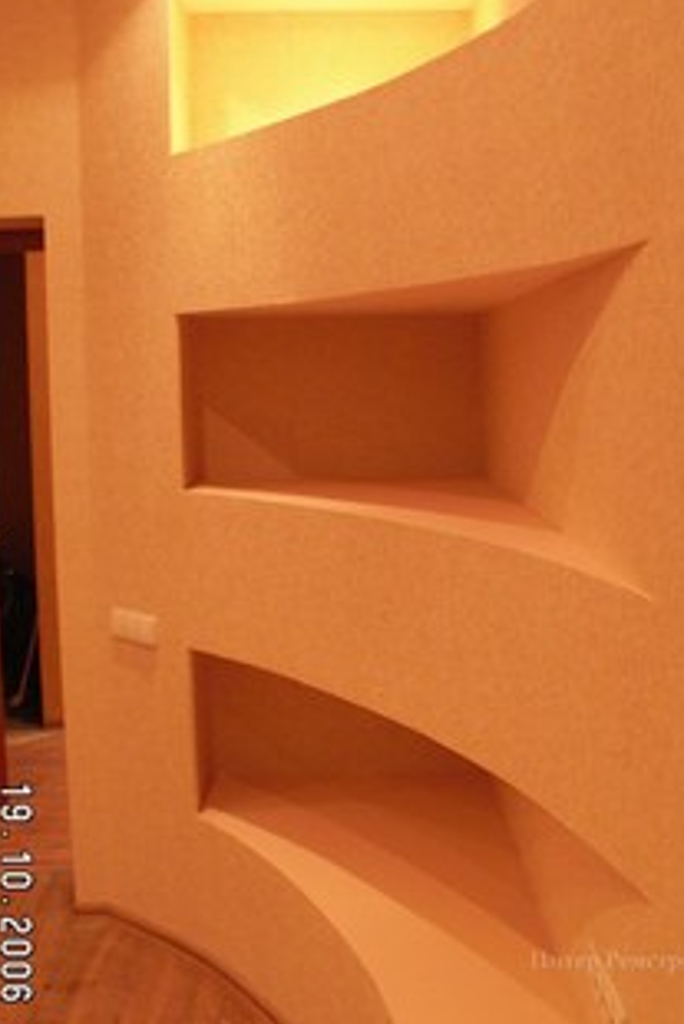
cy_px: 469
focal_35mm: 47
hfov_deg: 28.6
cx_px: 403
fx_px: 1338
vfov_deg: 41.9
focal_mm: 5.86
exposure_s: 1/13
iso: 160
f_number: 2.8
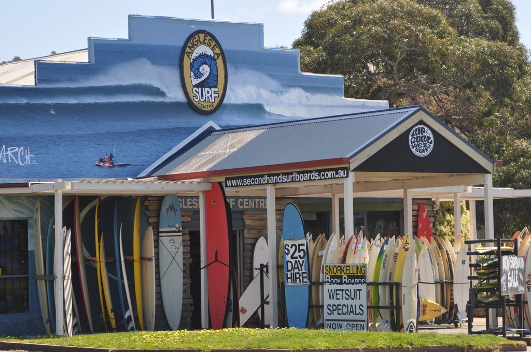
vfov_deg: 10.1
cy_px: 176
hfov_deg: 15.2
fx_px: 1989
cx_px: 266
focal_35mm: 135
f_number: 5.6
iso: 200
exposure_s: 1/500
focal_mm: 90
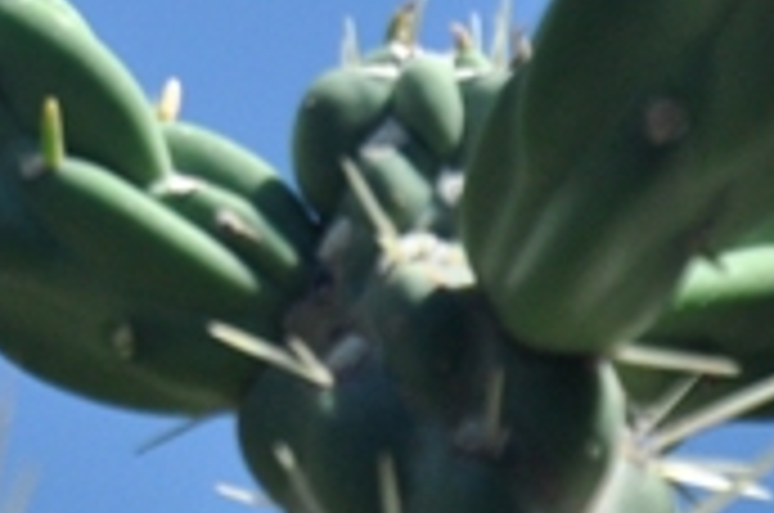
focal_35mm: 591
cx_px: -423
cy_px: -403
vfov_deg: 2.3
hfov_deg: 3.5
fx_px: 12690
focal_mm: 85
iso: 640
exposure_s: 1/800
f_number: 7.1
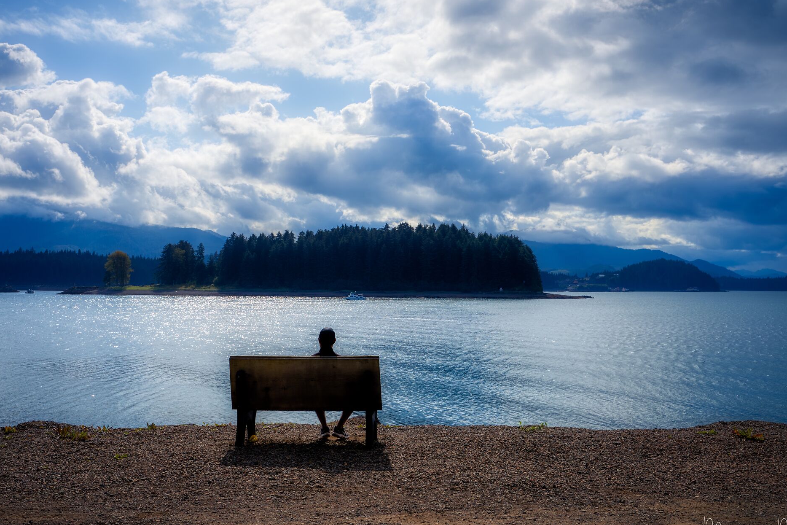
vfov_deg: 36.8
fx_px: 787
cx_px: 370
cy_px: 233
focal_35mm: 36
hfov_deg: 53.1
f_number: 9
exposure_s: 1/500
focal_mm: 28
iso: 100
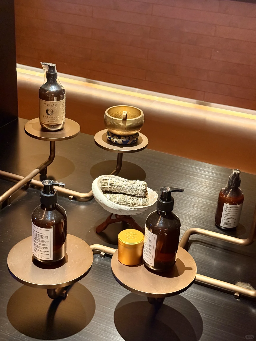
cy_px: 170
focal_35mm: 48
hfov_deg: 30.3
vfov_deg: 39.7
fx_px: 473
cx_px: 128
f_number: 1.78
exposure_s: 1/37
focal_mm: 6.76
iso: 500
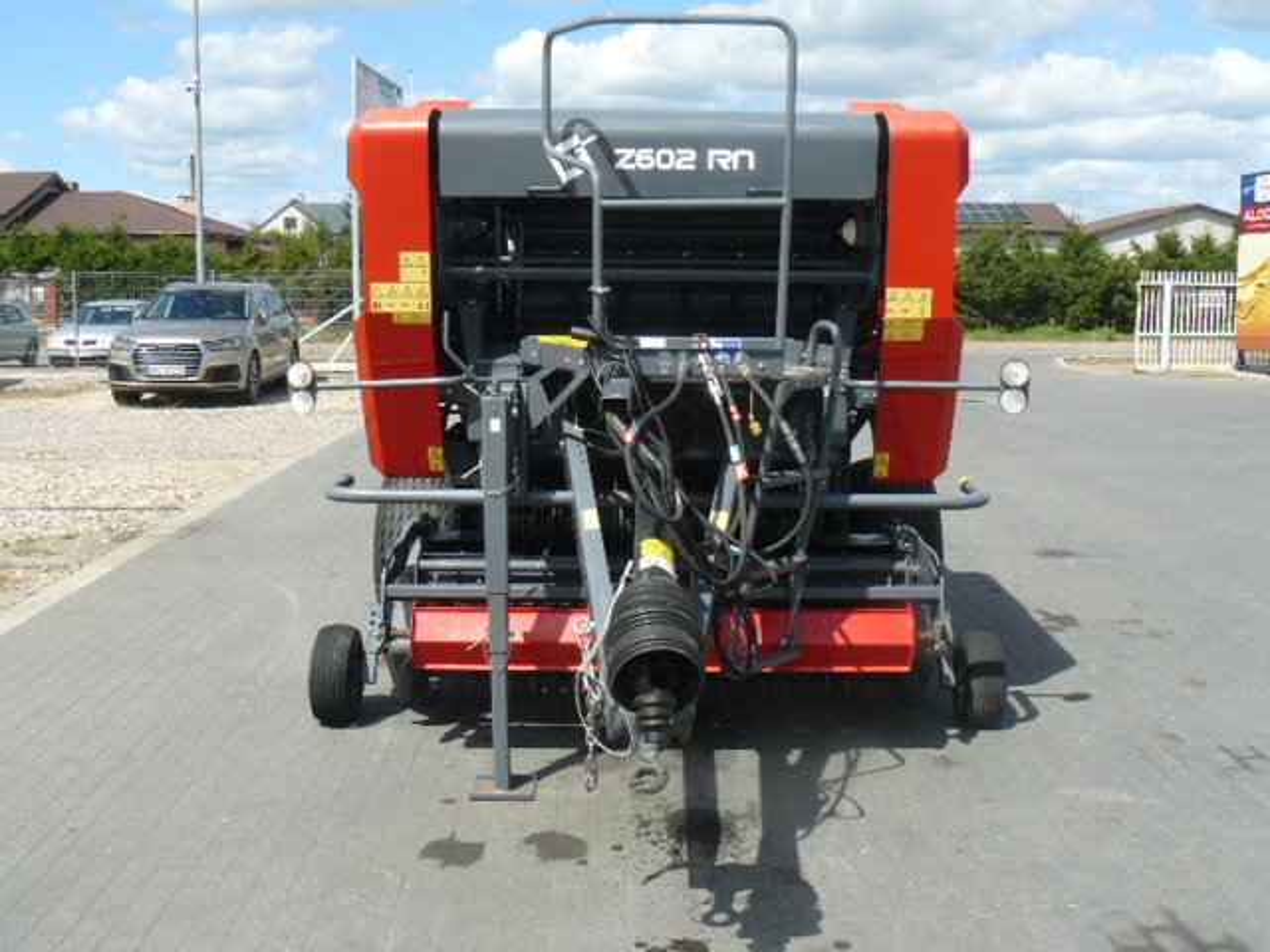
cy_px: 476
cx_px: 635
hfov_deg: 51.4
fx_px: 1321
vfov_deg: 39.7
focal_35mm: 36
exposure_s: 1/320
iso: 100
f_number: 5.6
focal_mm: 6
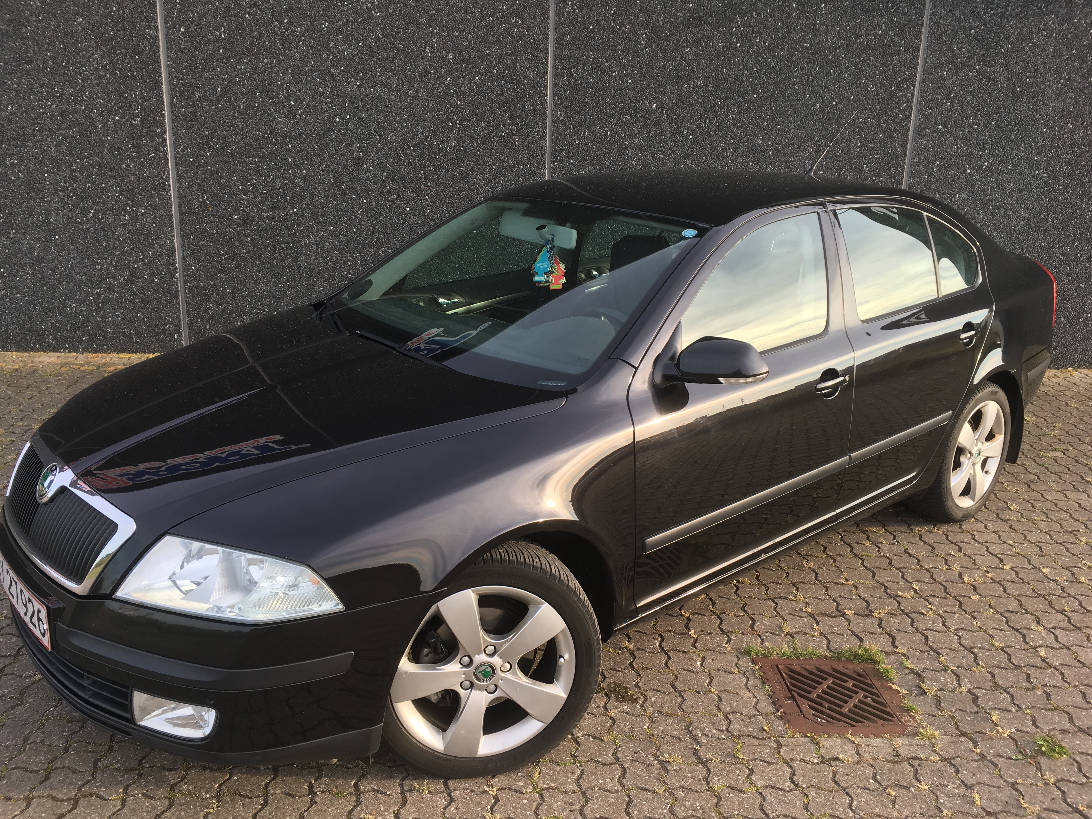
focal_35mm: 29
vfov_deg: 48.2
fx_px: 915
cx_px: 546
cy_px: 410
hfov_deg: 61.7
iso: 25
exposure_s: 1/173
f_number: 2.2
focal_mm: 4.15
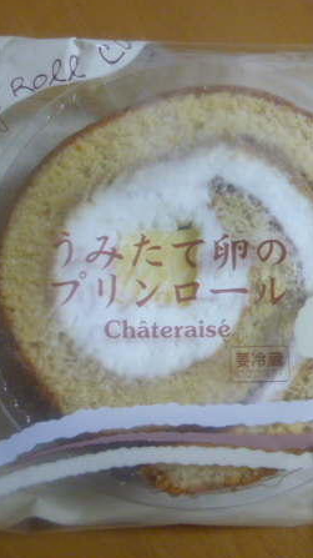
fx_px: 576
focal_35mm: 39
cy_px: 296
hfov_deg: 30.4
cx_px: 176
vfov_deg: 51.6
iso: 400
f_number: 2.8
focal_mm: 4.5
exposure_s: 1/15
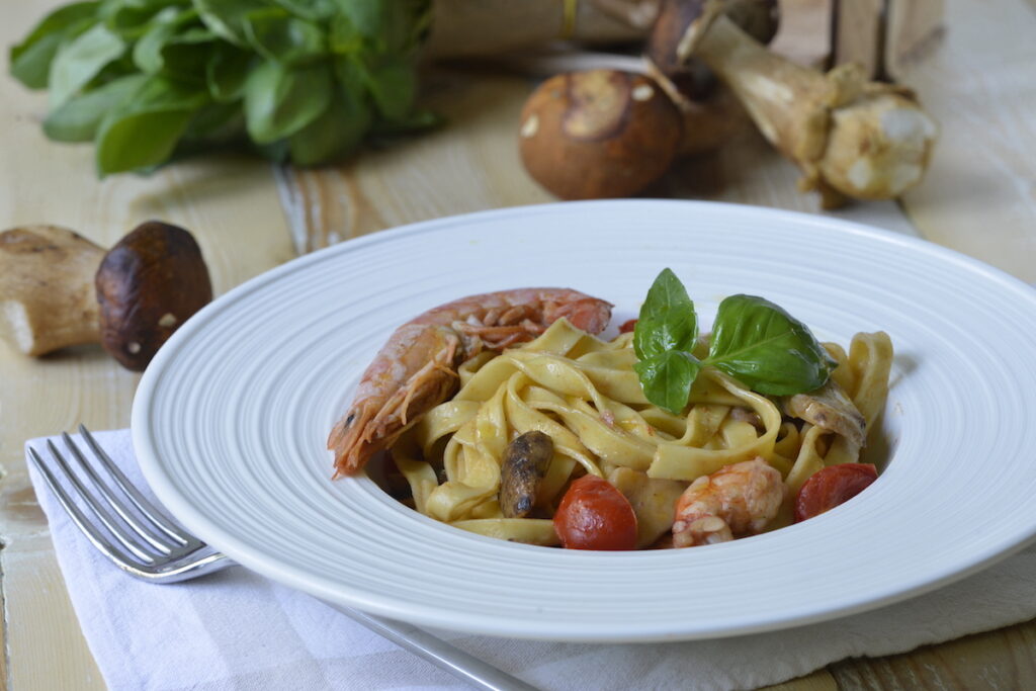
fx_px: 3022
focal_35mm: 105
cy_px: 346
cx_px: 518
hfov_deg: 19.5
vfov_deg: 13.0
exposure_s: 1/2.5
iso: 100
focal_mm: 105
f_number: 11
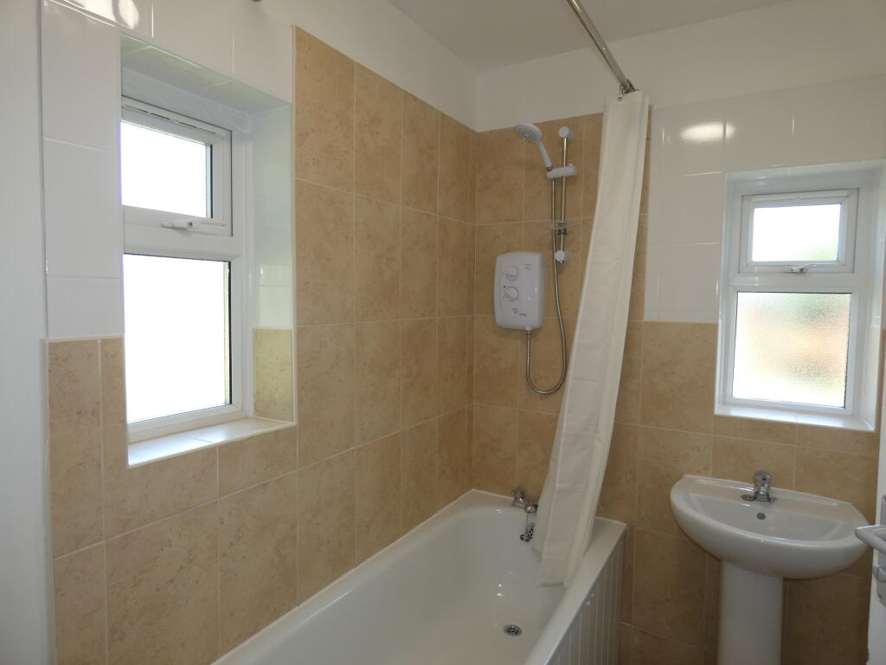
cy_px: 332
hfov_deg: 81.7
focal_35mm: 20
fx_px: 512
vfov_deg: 66.0
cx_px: 443
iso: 80
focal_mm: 3.6
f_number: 2.8
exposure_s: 1/80
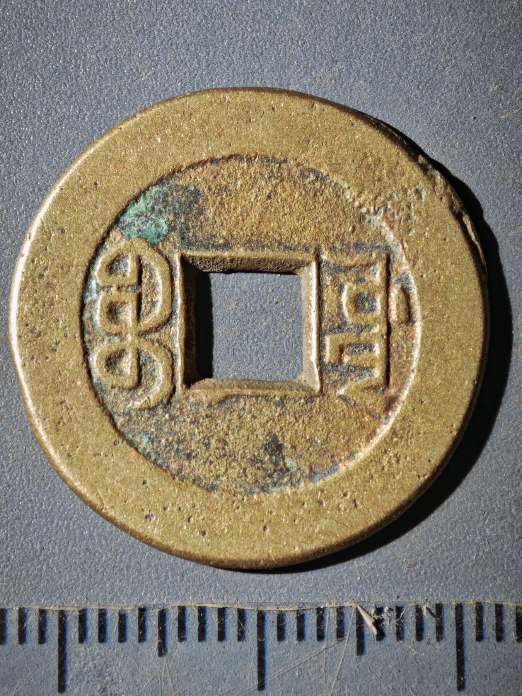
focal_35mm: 111
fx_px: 2232
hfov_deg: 13.3
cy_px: 348
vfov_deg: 17.7
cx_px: 261
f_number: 2
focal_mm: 9
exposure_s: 1/100
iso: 125
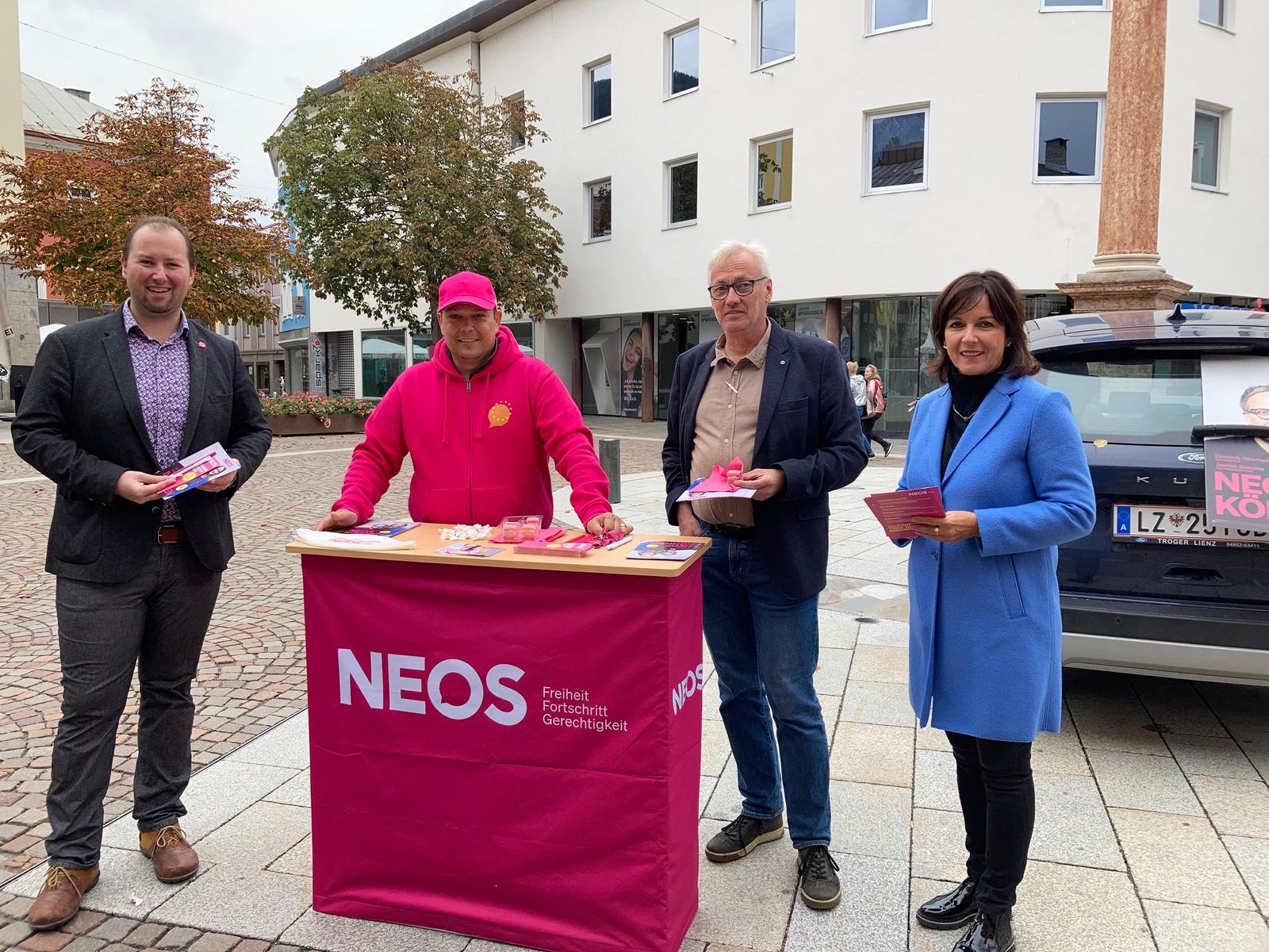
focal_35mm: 28
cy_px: 476
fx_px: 1026
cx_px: 634
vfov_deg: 49.7
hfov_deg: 63.4
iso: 20
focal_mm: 3.99
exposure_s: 1/352
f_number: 1.8
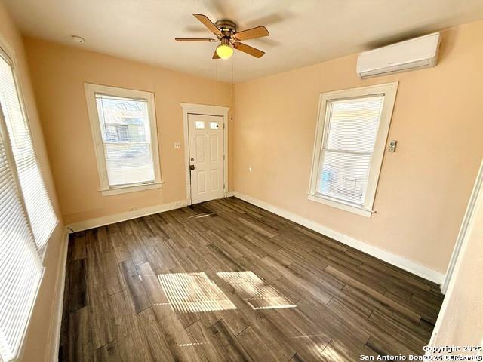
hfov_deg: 102.1
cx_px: 242
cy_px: 181
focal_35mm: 14
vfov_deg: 85.7
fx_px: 195
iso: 64
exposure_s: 1/257
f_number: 2.2
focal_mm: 2.22
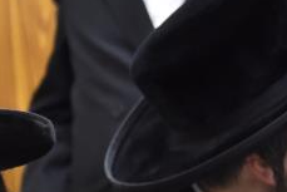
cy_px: 233
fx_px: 5169
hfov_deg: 3.2
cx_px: -142
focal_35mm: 648
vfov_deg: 2.1
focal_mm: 145
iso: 3200
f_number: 5.6
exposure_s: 1/80
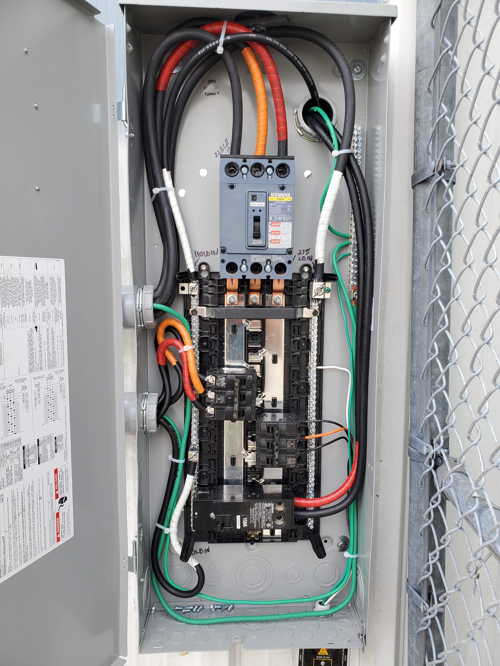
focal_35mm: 26
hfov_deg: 53.1
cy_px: 333
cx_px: 250
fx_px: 501
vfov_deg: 67.3
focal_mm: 4.3
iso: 50
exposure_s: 1/208
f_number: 2.4
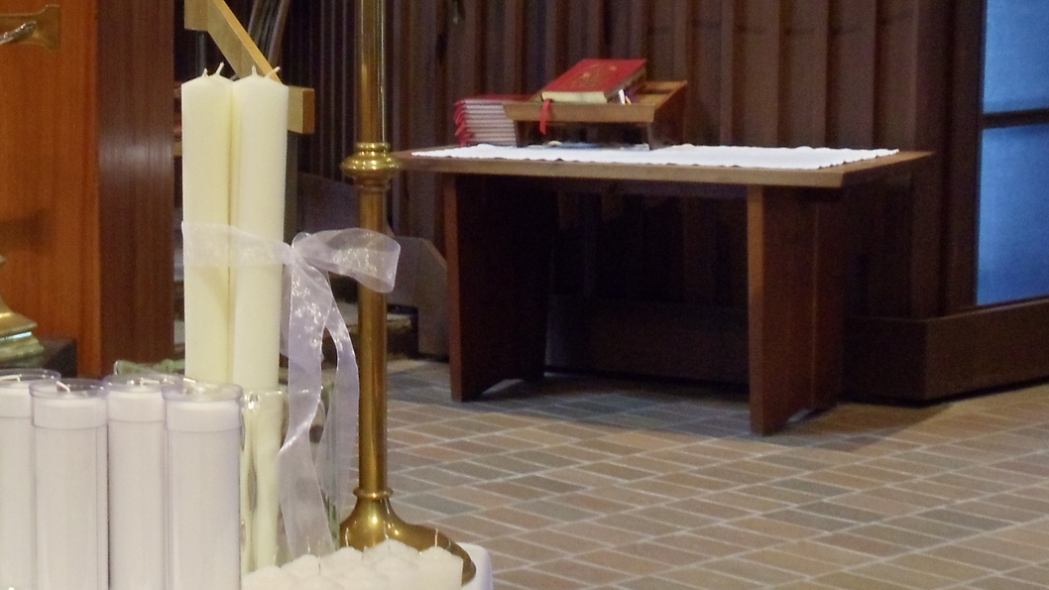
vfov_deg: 11.7
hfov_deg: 20.3
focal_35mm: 103
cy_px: 182
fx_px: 2865
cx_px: 78
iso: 400
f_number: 3.7
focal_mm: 6.81
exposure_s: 1/4
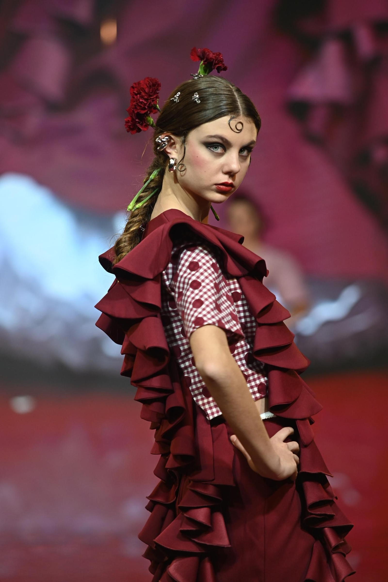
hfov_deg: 6.9
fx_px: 3238
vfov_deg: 10.3
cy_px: 291
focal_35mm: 200
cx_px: 194
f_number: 4.5
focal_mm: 200
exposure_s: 1/400
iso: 1600
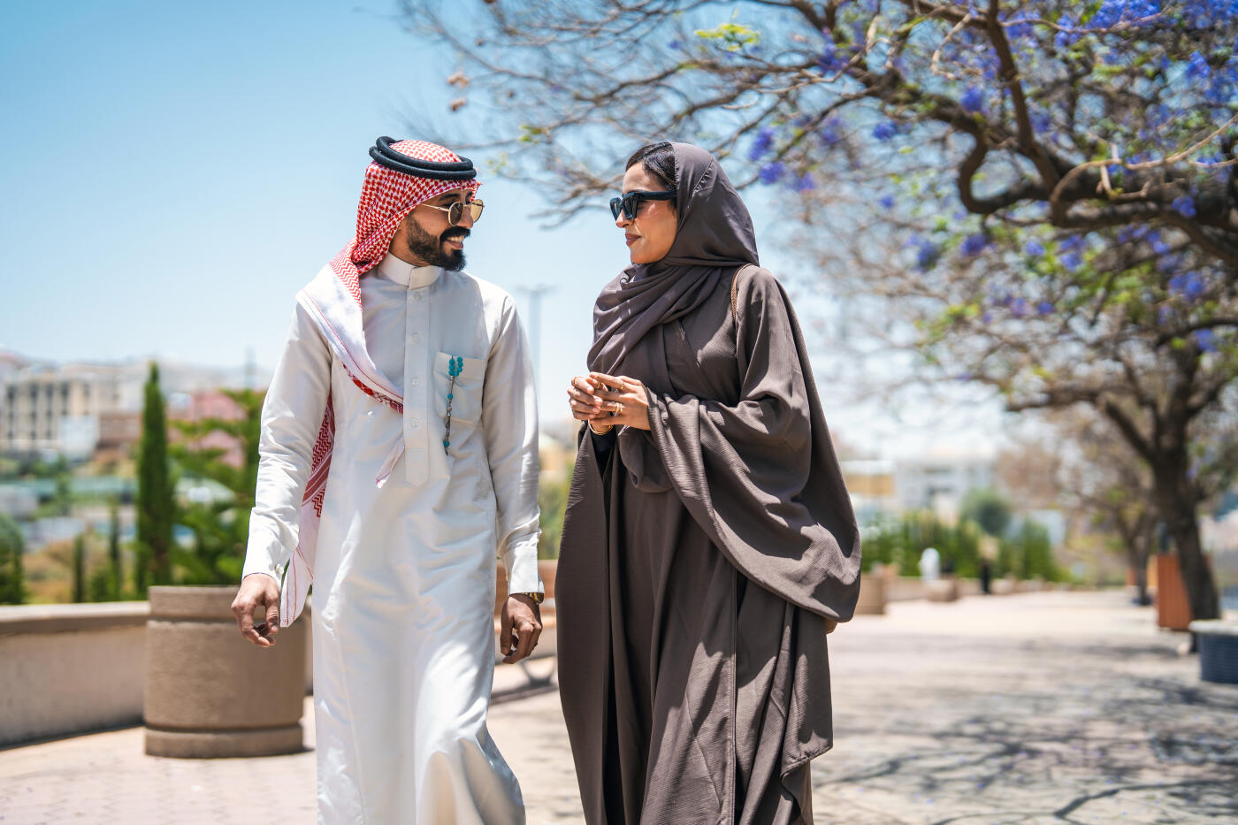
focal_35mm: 50
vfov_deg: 27.0
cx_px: 619
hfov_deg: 39.6
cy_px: 412
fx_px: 1719
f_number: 1.6
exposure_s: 1/3200
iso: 50
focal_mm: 50
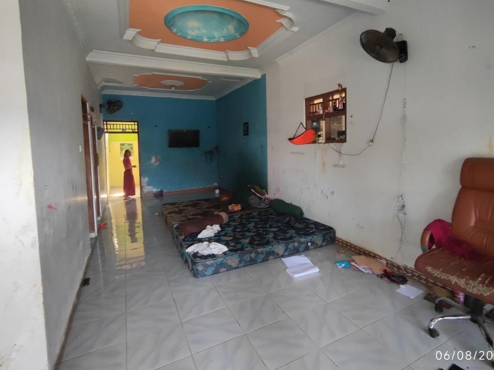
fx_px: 271
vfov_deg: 68.4
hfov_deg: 84.4
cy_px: 159
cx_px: 269
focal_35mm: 19
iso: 352
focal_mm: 2.13
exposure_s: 1/33.3
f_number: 2.4
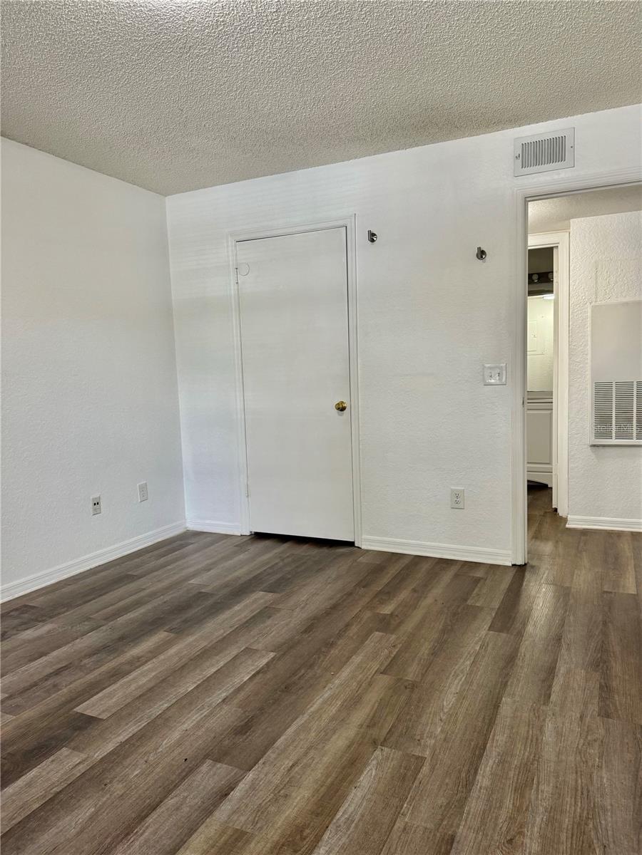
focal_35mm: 24
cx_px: 321
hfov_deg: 56.8
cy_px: 428
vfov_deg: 71.6
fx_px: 593
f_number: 1.78
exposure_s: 1/120
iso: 200
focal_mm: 6.76
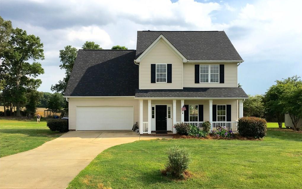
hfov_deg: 61.2
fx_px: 255
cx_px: 152
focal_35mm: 31
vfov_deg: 40.6
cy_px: 106
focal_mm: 4.15
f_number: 2.2
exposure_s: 1/2079
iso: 25
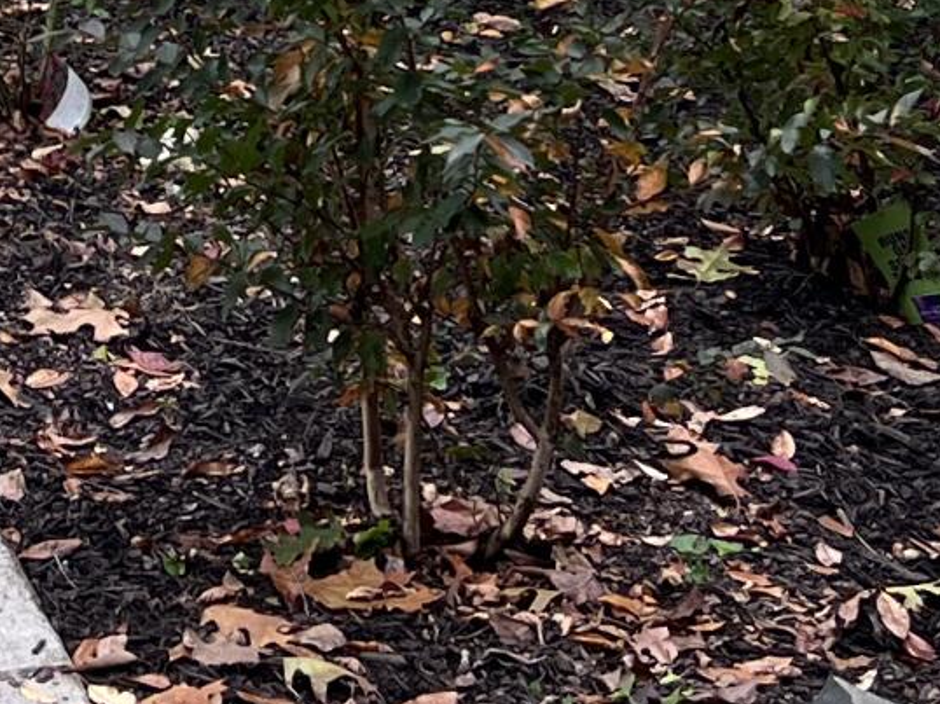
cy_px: -563
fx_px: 3936
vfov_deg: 9.7
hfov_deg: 12.9
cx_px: -486
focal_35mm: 145
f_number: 1.5
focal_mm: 5.7
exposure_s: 1/552
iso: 50
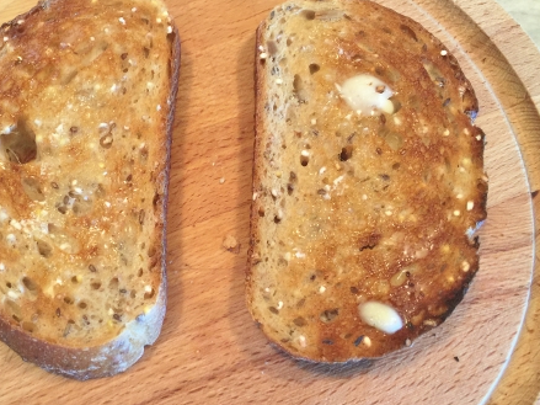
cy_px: 187
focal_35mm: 37
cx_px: 208
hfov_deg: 49.7
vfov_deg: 38.6
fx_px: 577
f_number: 2.2
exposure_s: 1/15
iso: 50
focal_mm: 4.15
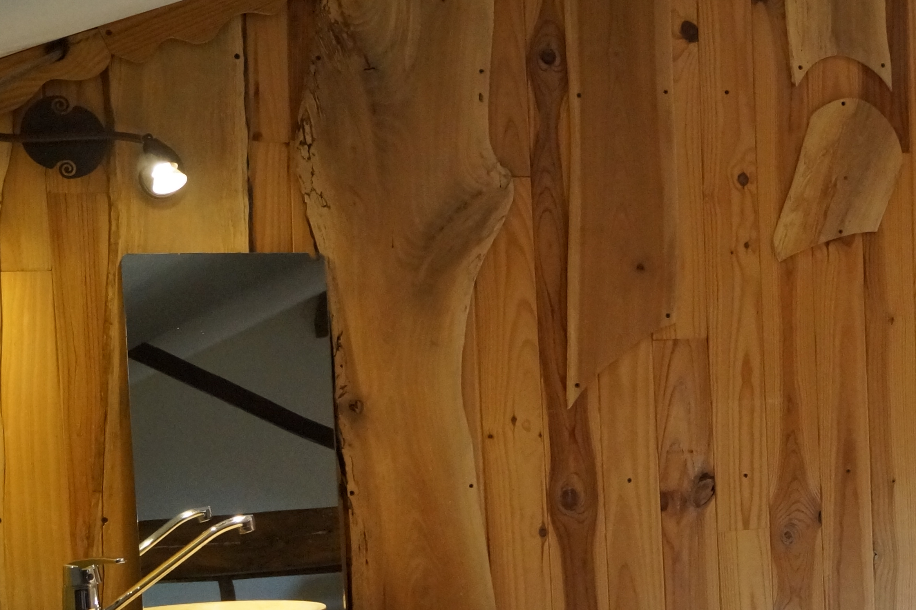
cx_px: 883
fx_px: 1780
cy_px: 638
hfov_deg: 27.4
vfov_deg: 18.8
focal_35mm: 70
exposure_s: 1/160
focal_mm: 20
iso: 1600
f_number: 4
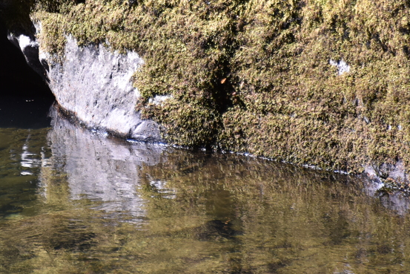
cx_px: 33
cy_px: 15
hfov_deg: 3.6
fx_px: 6595
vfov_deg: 2.4
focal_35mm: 579
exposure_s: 1/500
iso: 450
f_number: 5.6
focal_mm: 250
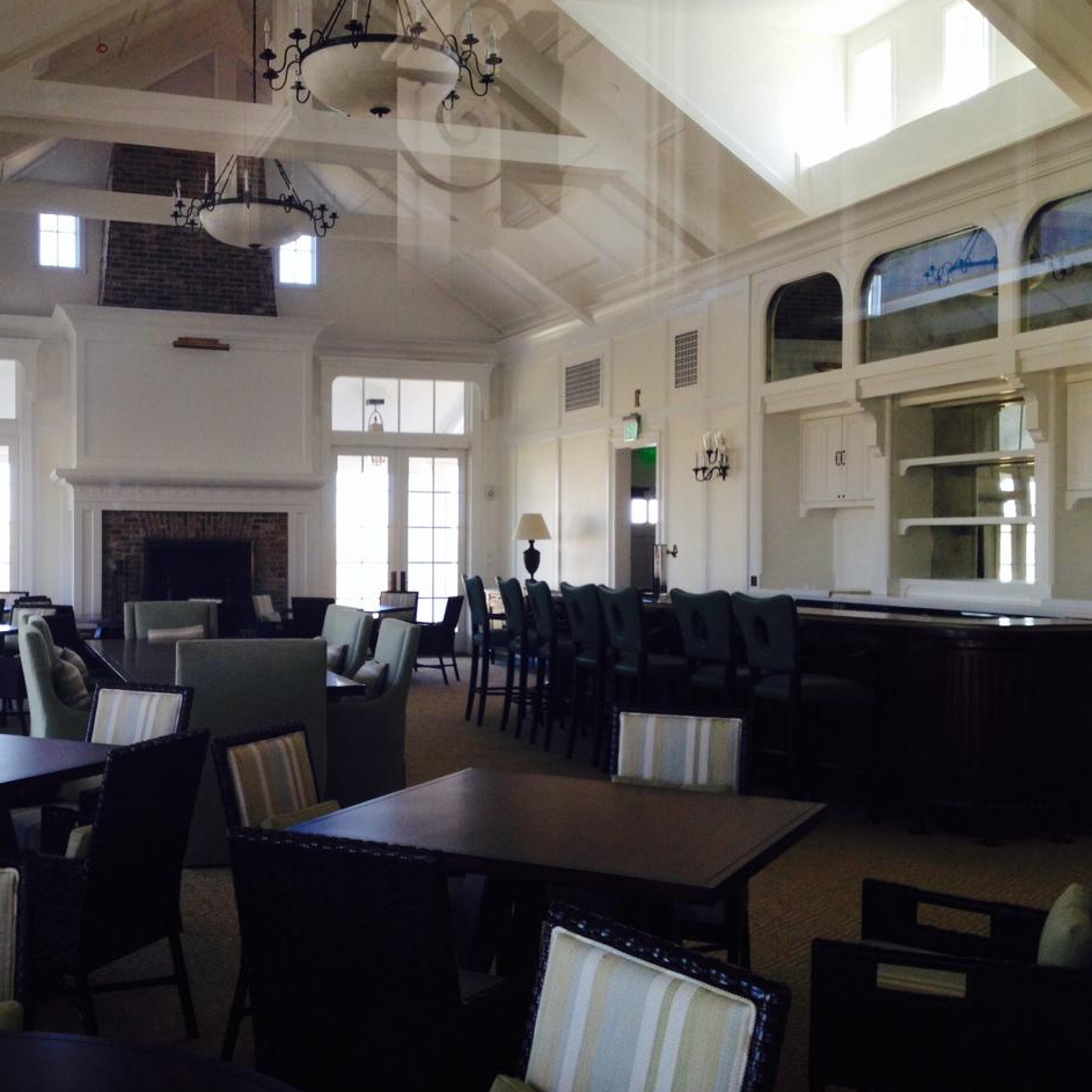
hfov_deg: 39.8
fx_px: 1499
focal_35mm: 42
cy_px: 548
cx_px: 411
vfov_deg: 40.0
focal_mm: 4.28
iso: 50
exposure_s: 1/40
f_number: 2.4
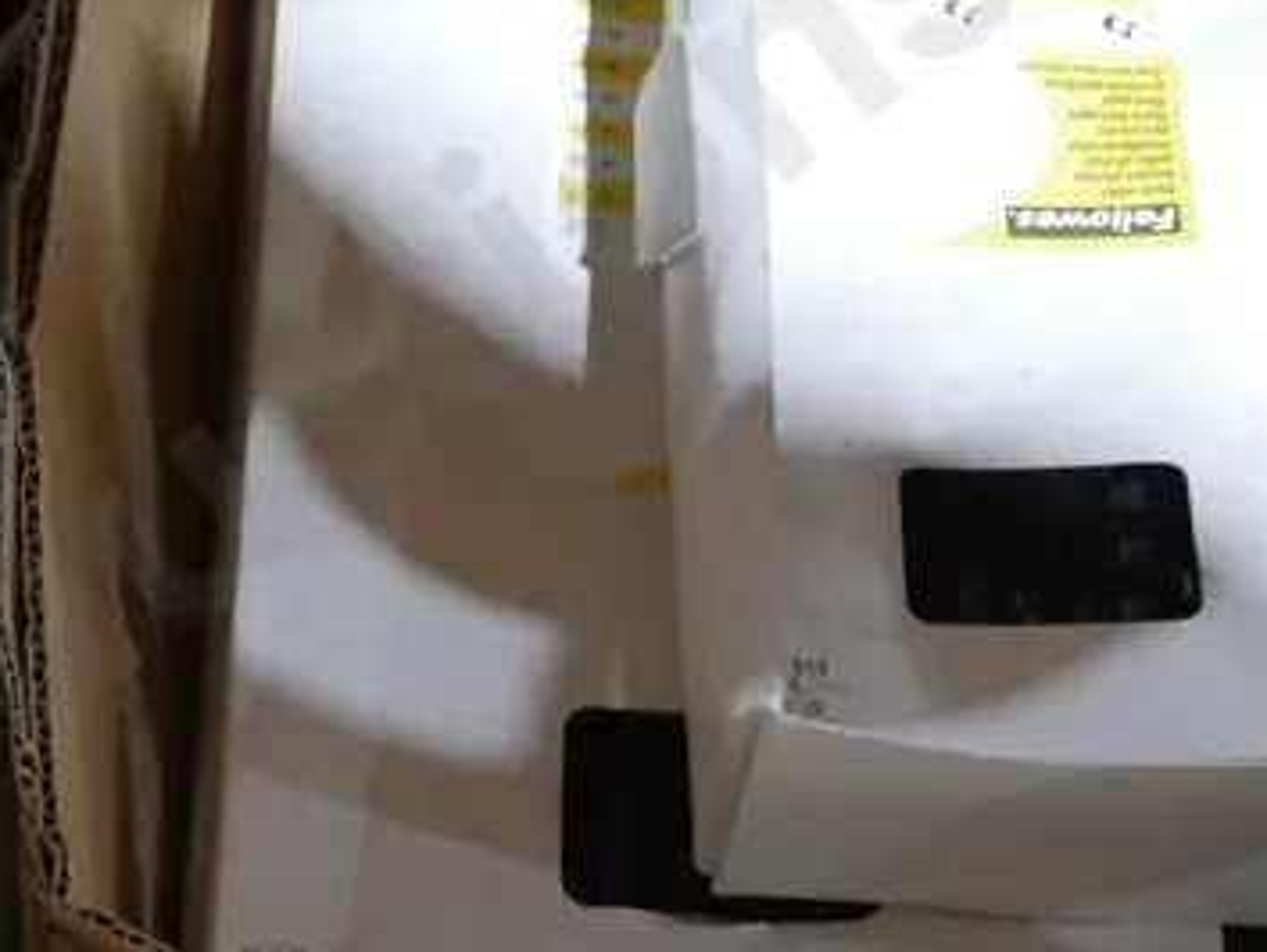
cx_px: 215
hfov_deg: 14.7
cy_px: 506
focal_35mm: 133
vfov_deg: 11.2
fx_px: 4871
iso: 3200
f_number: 5.1
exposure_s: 1/50
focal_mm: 23
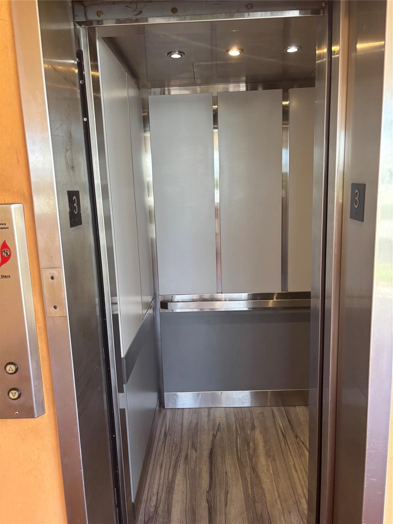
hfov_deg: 53.1
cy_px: 262
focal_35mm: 26
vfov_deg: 67.3
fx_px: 394
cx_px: 196
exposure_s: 1/121
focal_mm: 5.96
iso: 64
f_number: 1.6
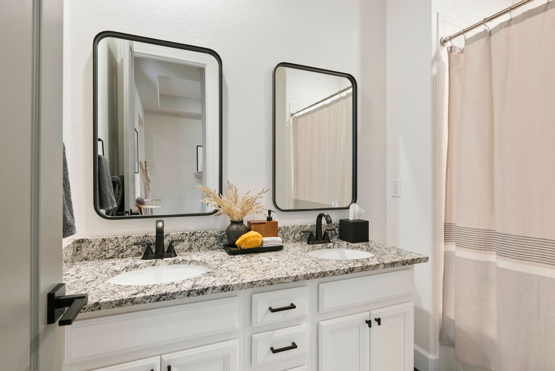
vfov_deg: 67.5
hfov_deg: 90.0
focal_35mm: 18
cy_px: 186
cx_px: 278
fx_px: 278
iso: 640
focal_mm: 18
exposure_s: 1/3
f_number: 8
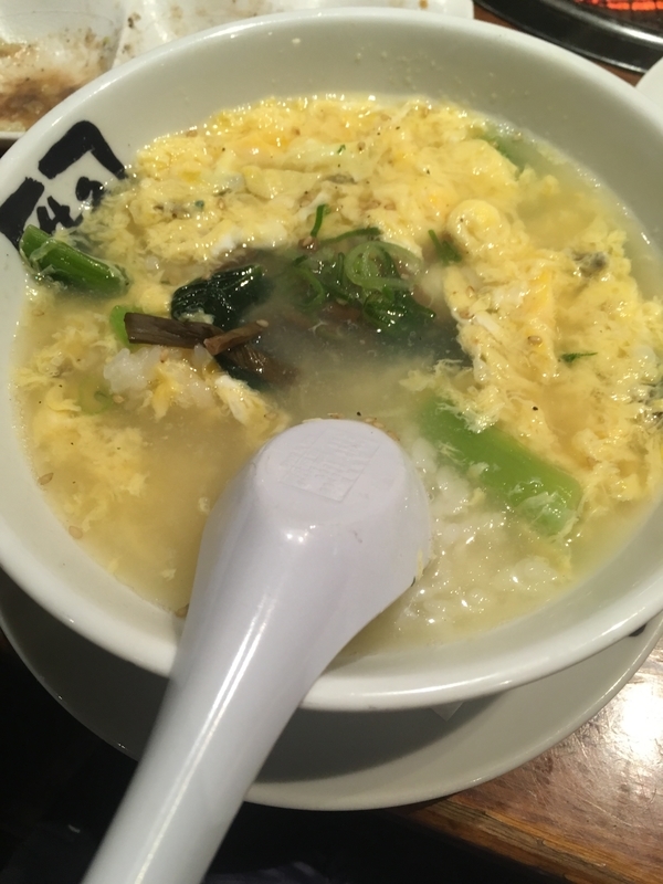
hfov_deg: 48.2
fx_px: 741
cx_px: 332
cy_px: 442
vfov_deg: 61.7
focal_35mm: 29
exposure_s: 1/30
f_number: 2.2
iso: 100
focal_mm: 4.15
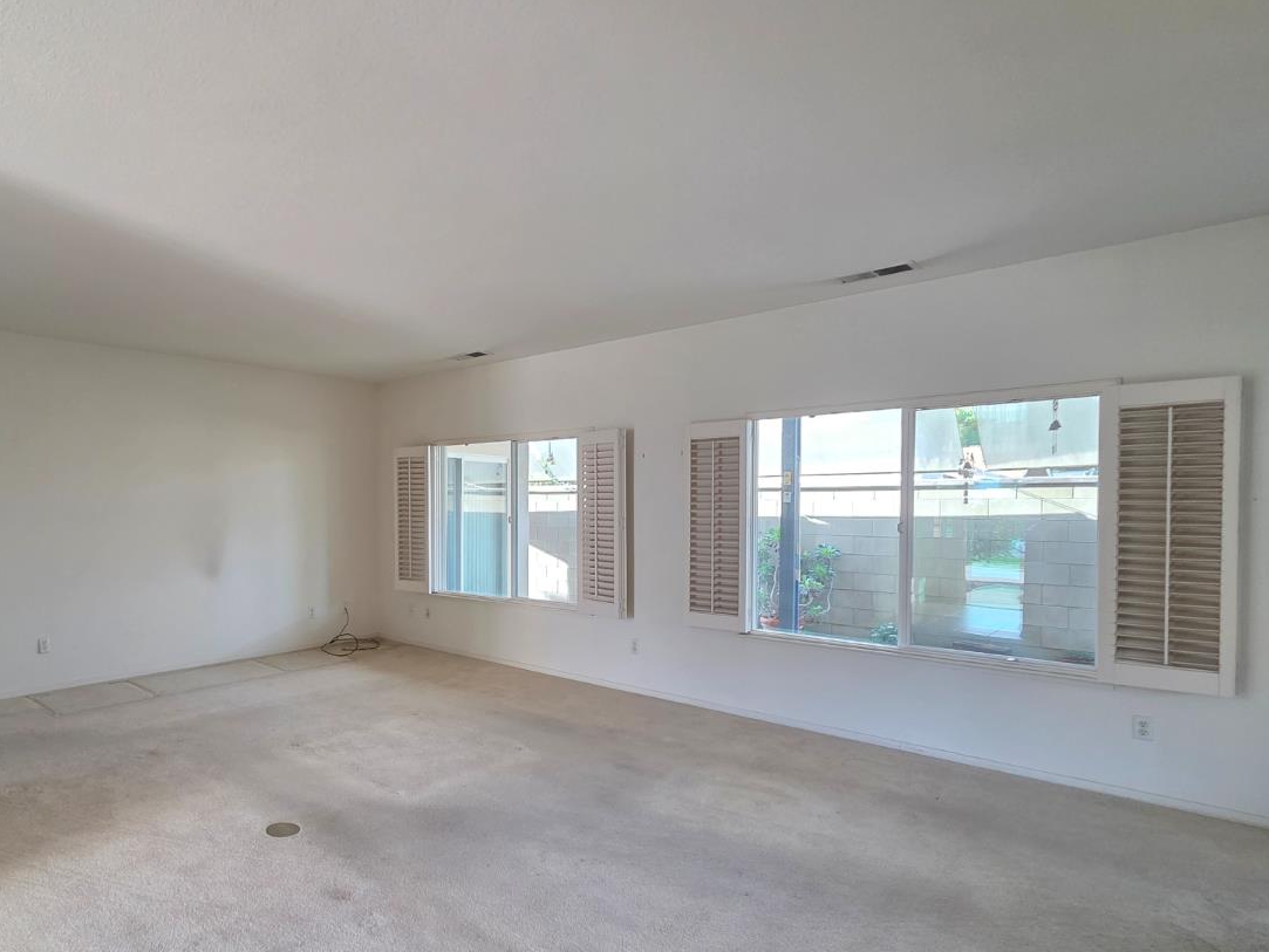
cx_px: 427
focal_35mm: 18
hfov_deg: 84.8
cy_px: 524
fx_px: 660
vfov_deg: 71.4
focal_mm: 2.2
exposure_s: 1/60
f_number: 2.2
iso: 160
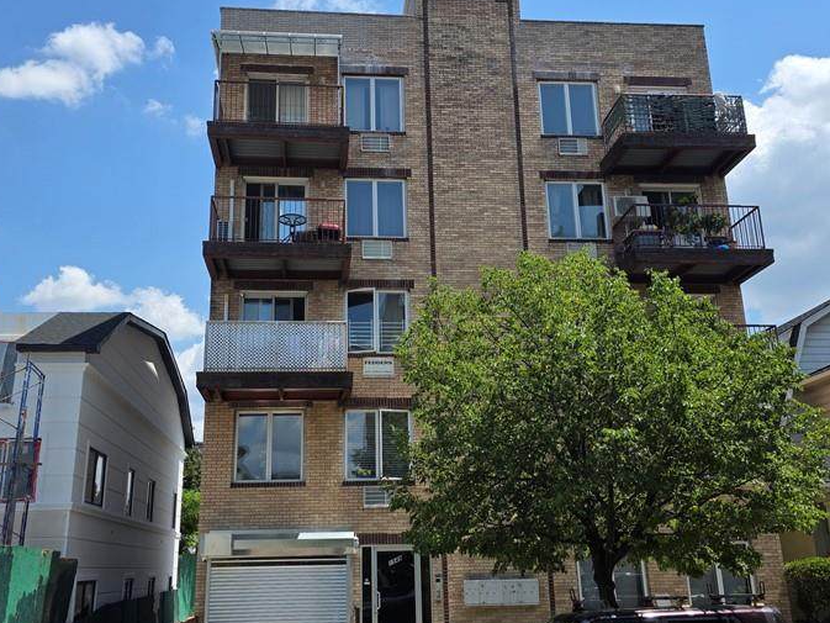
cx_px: 377
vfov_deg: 40.7
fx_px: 839
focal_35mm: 35
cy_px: 305
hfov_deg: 52.5
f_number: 1.7
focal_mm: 6.3
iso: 80
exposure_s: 1/6150
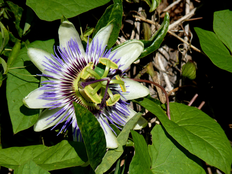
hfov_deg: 4.1
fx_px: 3257
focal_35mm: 486
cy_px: 87
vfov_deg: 3.1
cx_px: 116
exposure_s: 1/500
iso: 80
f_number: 5.6
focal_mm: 86.4
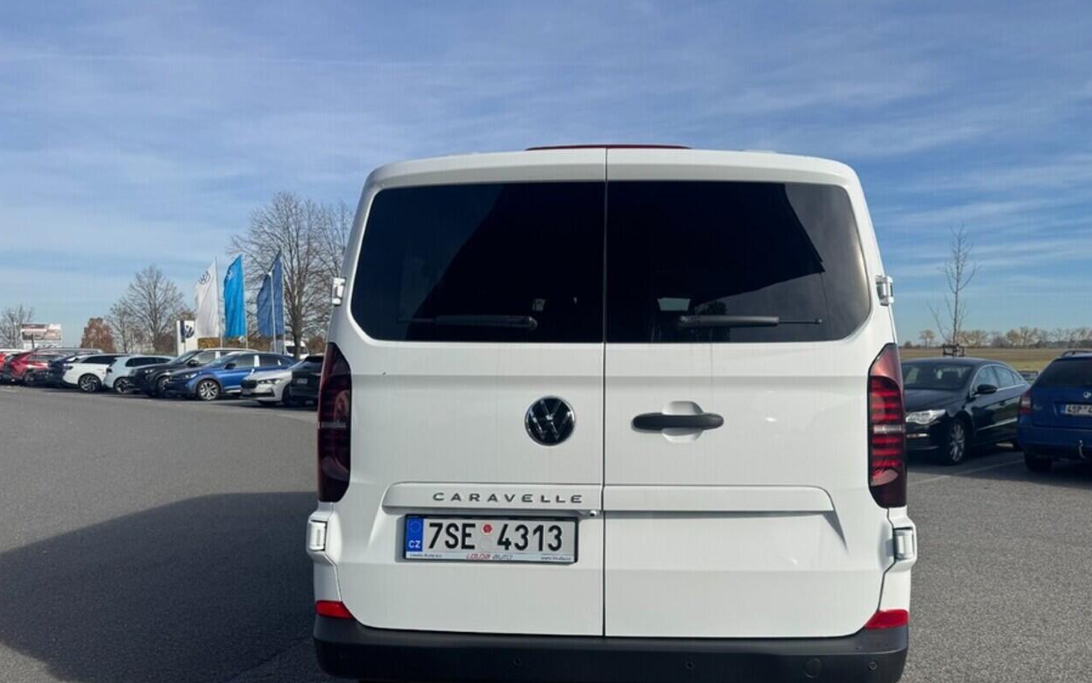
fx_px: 863
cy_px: 450
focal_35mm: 29
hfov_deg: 64.5
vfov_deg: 42.6
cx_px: 598
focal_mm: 6.76
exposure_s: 1/6410
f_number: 1.78
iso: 80
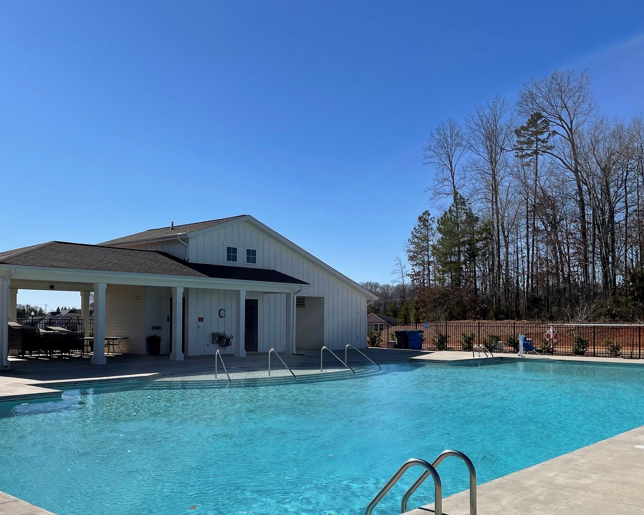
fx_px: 648
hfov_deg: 52.6
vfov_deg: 43.1
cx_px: 265
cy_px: 319
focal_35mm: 34
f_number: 1.6
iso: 32
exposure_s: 1/6494
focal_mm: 4.2
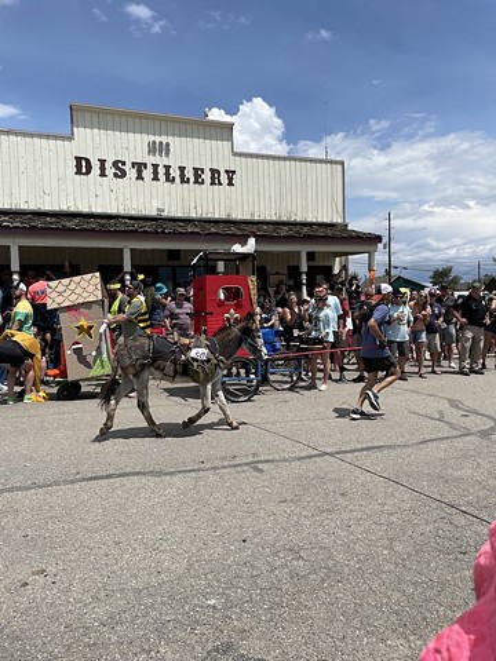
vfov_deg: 67.3
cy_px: 330
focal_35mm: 26
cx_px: 248
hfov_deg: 53.1
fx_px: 497
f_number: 1.6
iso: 32
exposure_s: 1/6494
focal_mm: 4.2
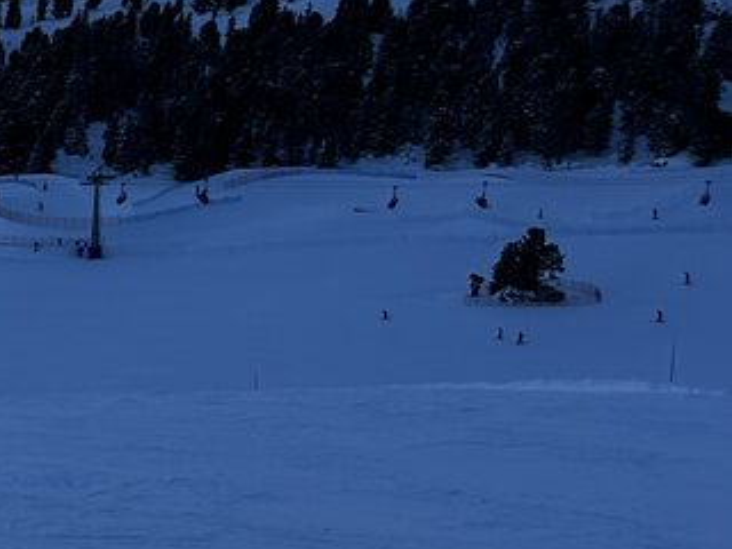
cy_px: 71
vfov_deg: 13.2
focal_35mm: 111
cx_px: -827
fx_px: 2347
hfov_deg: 14.2
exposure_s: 1/3831
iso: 50
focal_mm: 5.7
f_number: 1.5
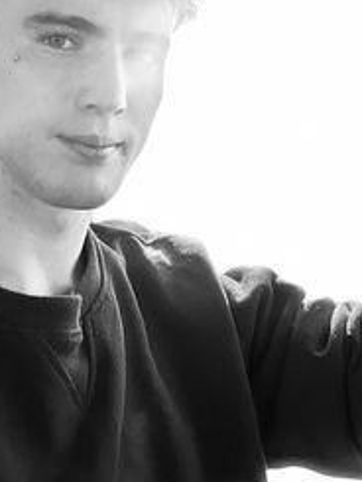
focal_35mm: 49
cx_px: 155
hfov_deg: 29.7
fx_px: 683
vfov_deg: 37.4
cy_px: 90
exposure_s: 1/60
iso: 125
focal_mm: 2.71
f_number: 2.2
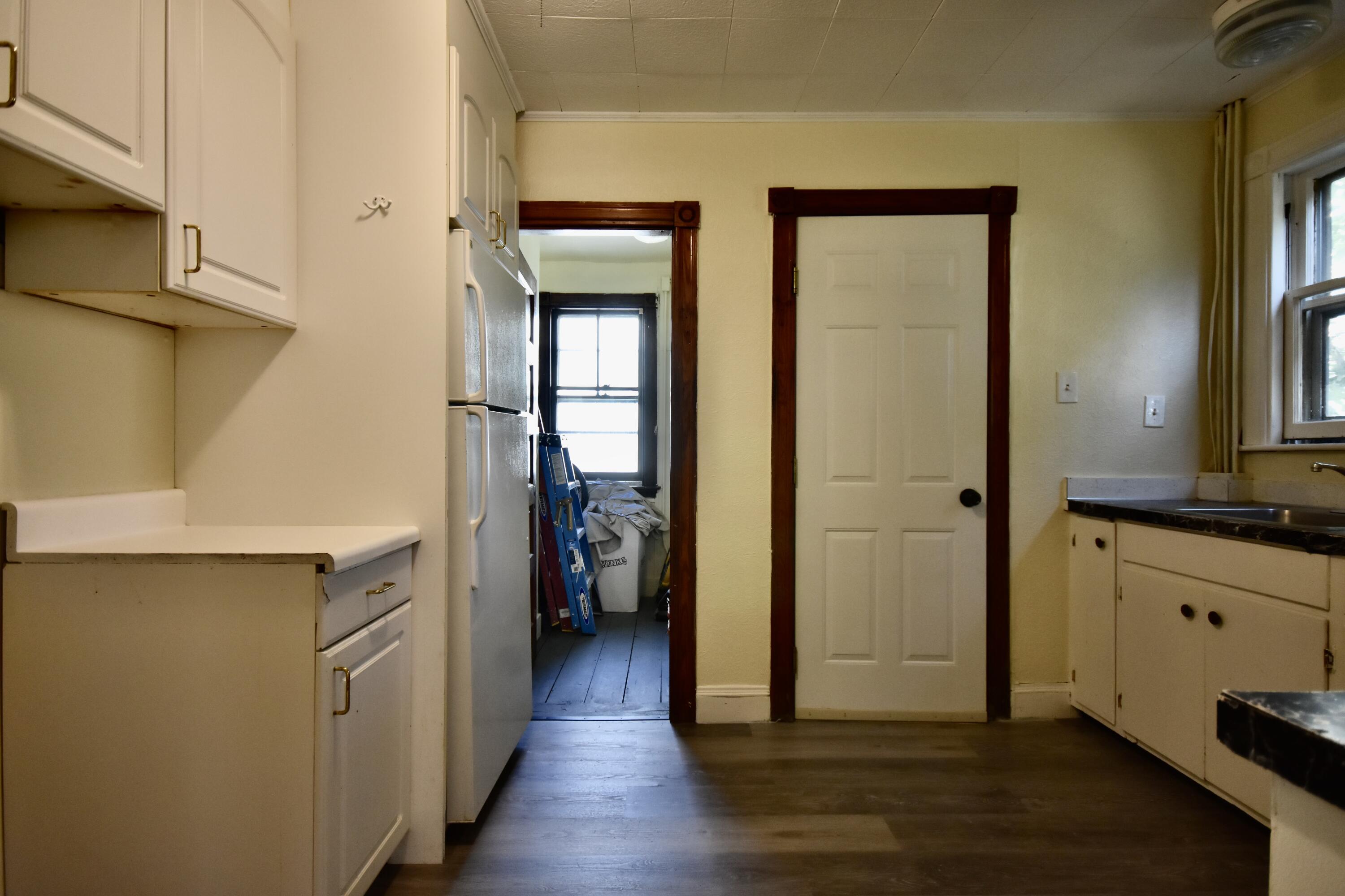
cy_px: 448
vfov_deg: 67.4
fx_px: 672
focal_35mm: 18
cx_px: 672
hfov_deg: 90.0
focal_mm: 12
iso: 800
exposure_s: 1/100
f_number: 5
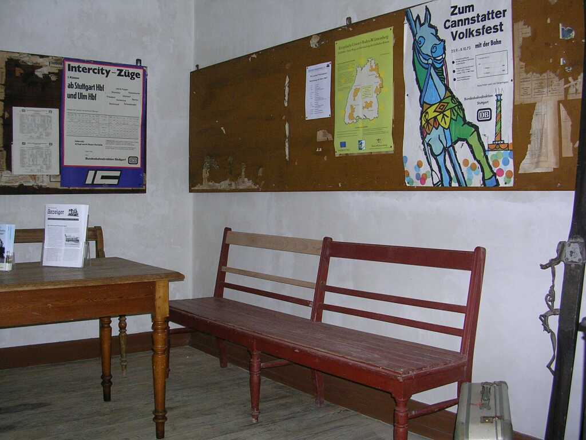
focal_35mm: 38
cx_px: 293
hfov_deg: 49.0
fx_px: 643
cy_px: 220
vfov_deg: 37.7
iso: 121
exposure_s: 1/60.1
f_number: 2.8
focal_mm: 5.8
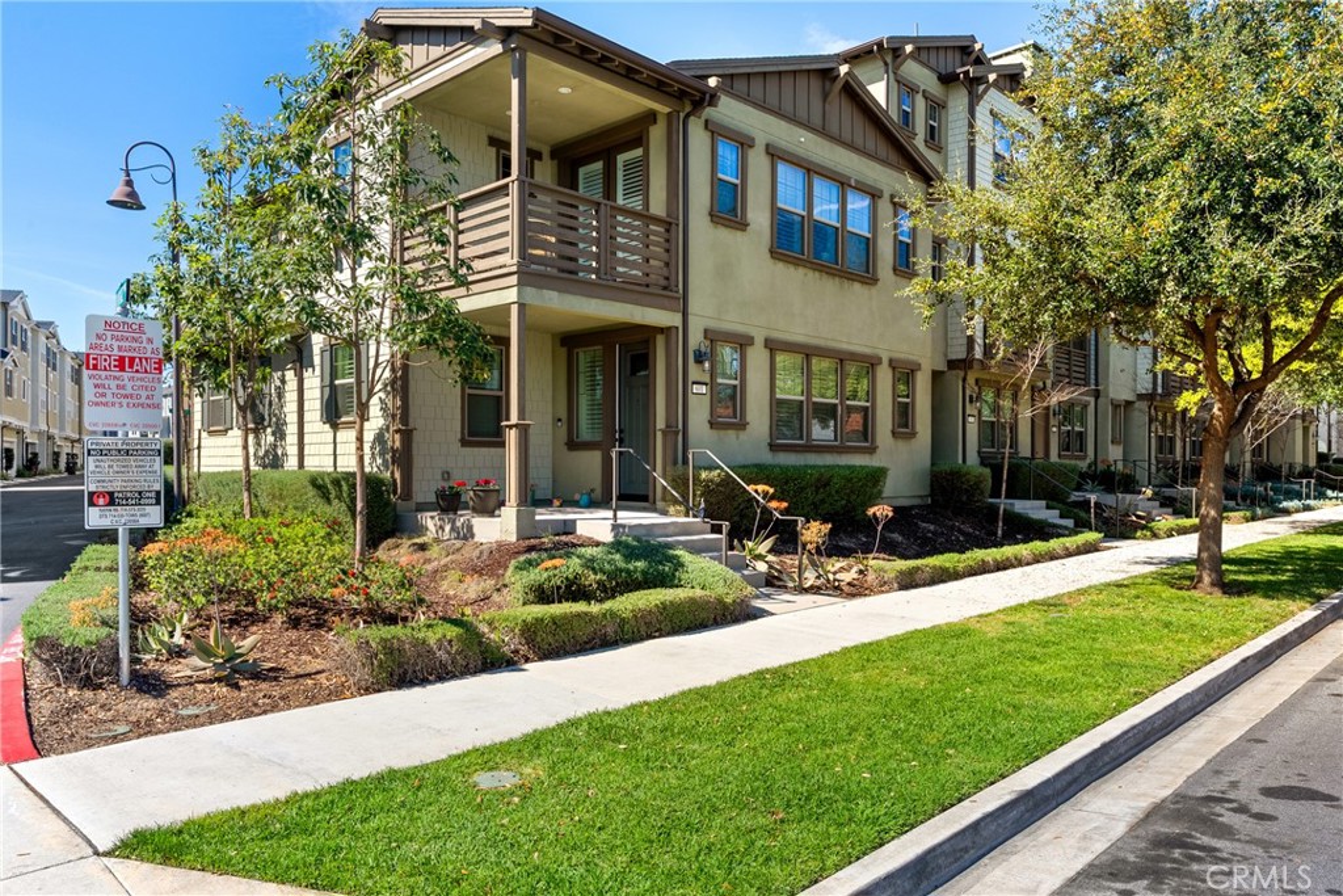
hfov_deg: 73.7
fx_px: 895
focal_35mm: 24
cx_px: 672
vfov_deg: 53.1
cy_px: 448
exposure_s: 1/320
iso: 320
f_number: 9
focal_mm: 24
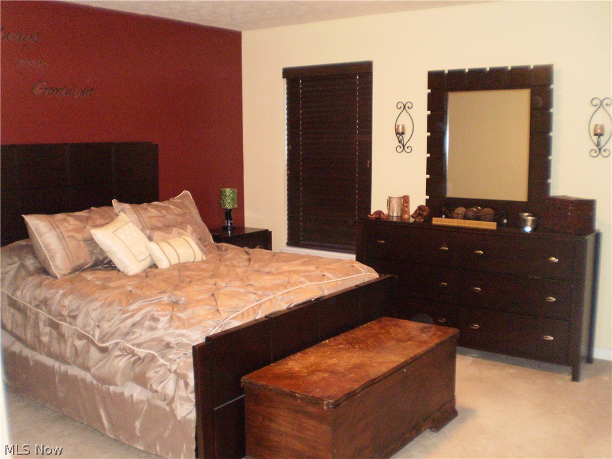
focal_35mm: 36
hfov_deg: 51.4
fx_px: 636
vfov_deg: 39.7
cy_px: 230
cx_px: 306
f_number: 3.1
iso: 640
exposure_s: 1/30
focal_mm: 6.3
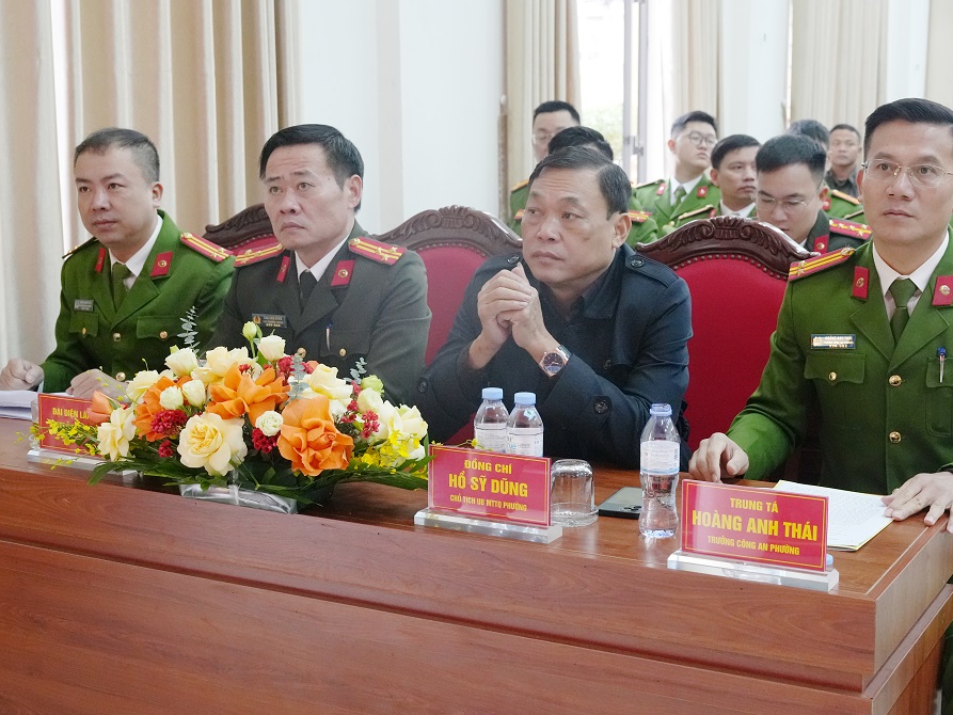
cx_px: 520
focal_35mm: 54
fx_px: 1487
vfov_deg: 27.0
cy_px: 362
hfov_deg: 35.5
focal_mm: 33
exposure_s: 1/125
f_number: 4.5
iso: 3200
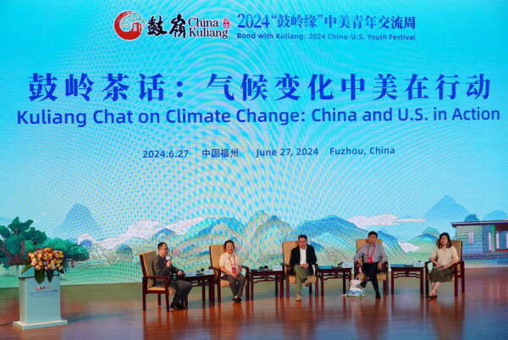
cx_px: 254
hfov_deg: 32.6
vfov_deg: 22.1
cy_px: 170
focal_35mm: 62
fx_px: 868
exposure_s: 1/250
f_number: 8
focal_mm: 41
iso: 2000
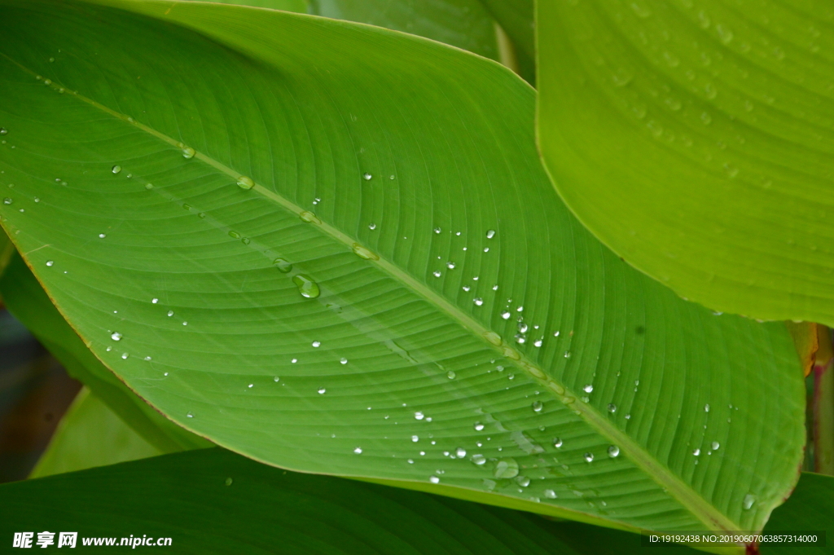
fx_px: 10416
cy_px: 278
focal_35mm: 450
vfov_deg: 3.1
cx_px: 417
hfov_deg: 4.6
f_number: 16
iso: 640
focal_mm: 300
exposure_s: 1/250
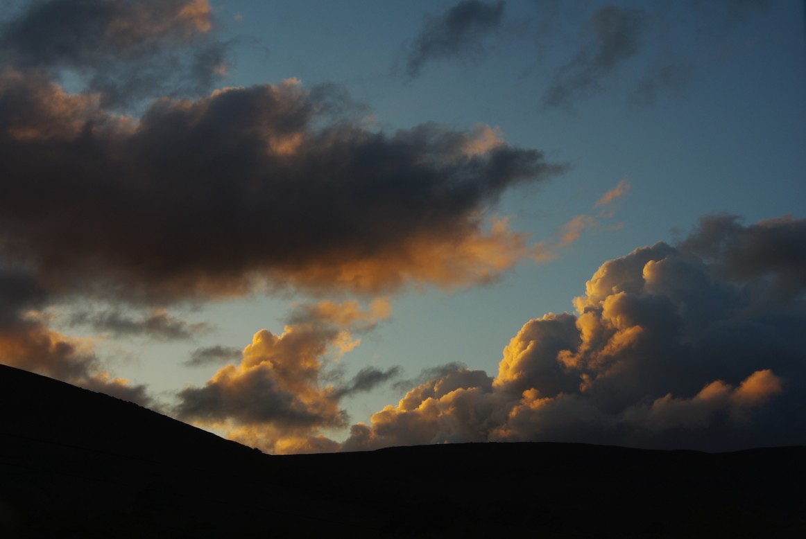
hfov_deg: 46.3
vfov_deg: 32.0
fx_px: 942
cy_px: 270
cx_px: 403
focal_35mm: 42
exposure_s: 1/90
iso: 100
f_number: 5.6
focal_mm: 28
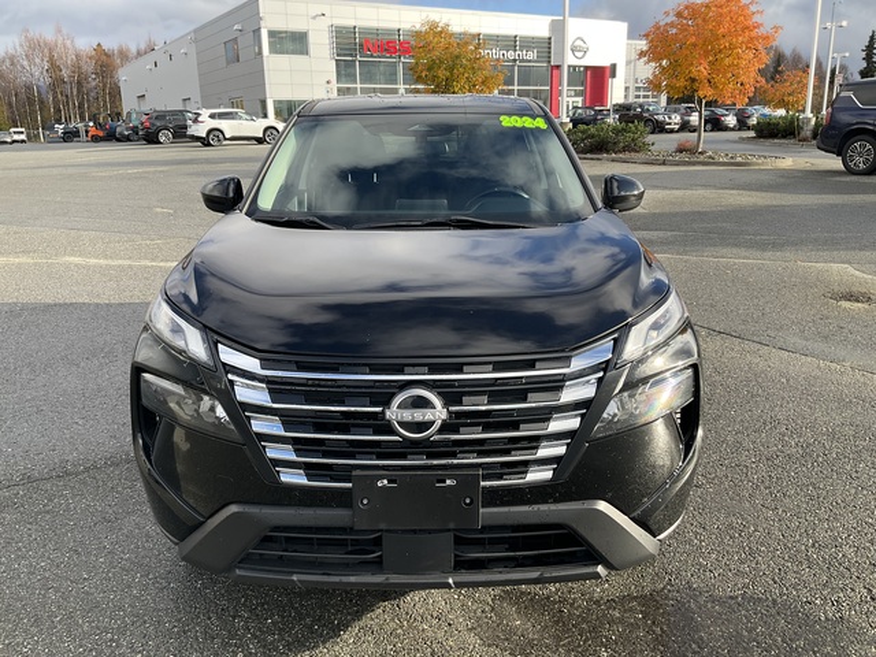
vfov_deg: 48.2
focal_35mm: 29
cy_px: 328
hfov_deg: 61.7
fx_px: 734
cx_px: 438
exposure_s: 1/509
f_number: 1.8
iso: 25
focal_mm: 3
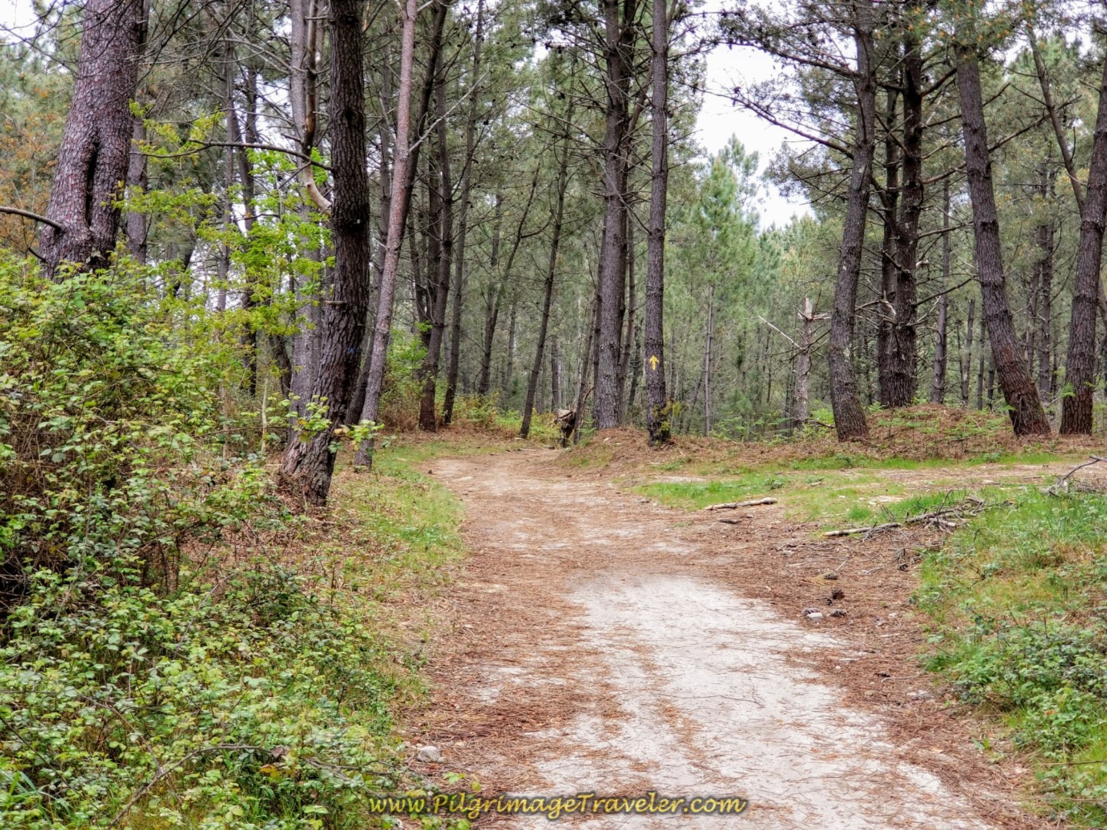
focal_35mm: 52
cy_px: 415
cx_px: 554
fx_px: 1663
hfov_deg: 36.8
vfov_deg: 28.0
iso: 25
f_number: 2.4
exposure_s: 1/99
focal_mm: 6
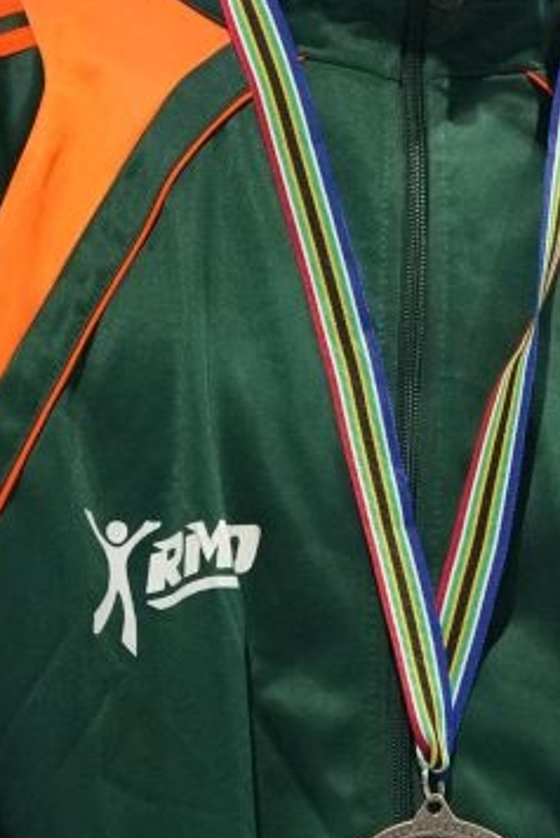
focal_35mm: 1010
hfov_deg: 1.4
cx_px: 464
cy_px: 379
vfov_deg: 2.0
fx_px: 23519
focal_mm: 200
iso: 4000
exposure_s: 1/250
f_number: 2.8
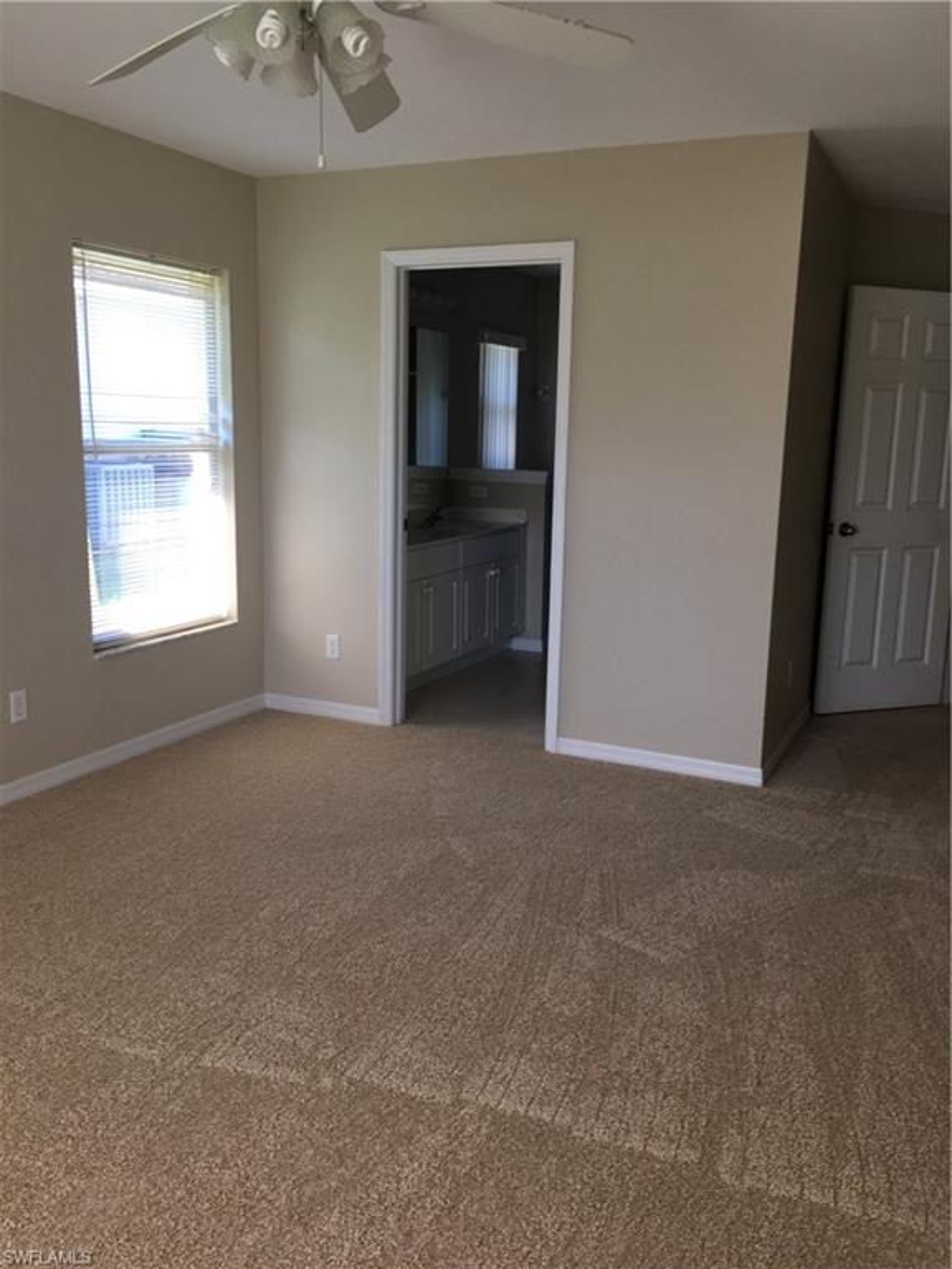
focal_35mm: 29
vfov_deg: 61.7
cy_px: 634
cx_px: 476
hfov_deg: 48.2
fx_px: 1063
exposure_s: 1/60
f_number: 2.2
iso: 32
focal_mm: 4.15
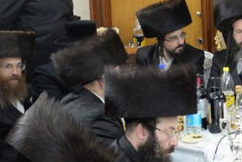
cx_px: 439
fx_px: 969
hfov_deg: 12.9
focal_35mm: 144
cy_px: 68
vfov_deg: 9.6
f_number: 5.6
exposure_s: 1/60
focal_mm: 28
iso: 1600
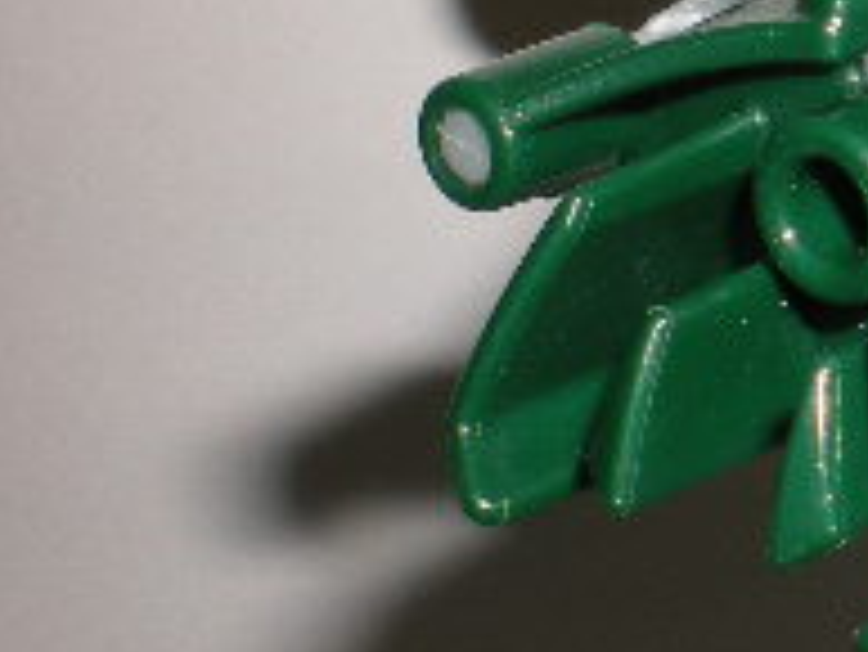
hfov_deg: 14.6
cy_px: 130
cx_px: 1291
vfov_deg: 11.7
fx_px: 3161
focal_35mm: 126
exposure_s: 1/60
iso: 64
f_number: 4.6
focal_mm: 6.3
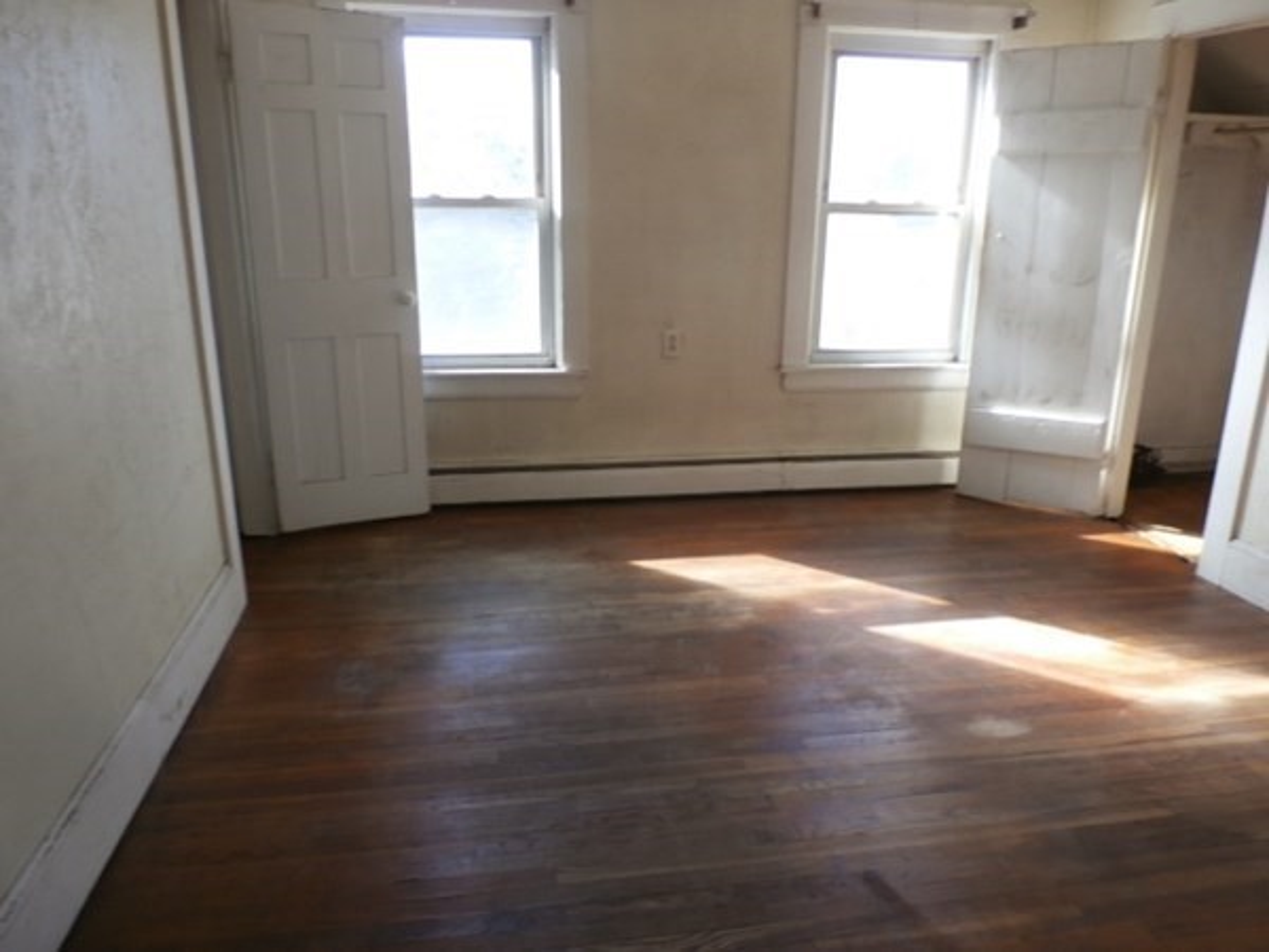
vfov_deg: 54.9
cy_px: 476
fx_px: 916
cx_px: 634
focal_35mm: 25
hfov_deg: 69.4
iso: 100
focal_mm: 4.5
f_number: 3
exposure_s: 1/60
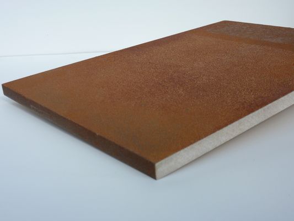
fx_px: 382
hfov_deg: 42.1
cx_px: 147
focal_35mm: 45
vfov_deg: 32.2
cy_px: 110
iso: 80
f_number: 4
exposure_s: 1/400
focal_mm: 7.3
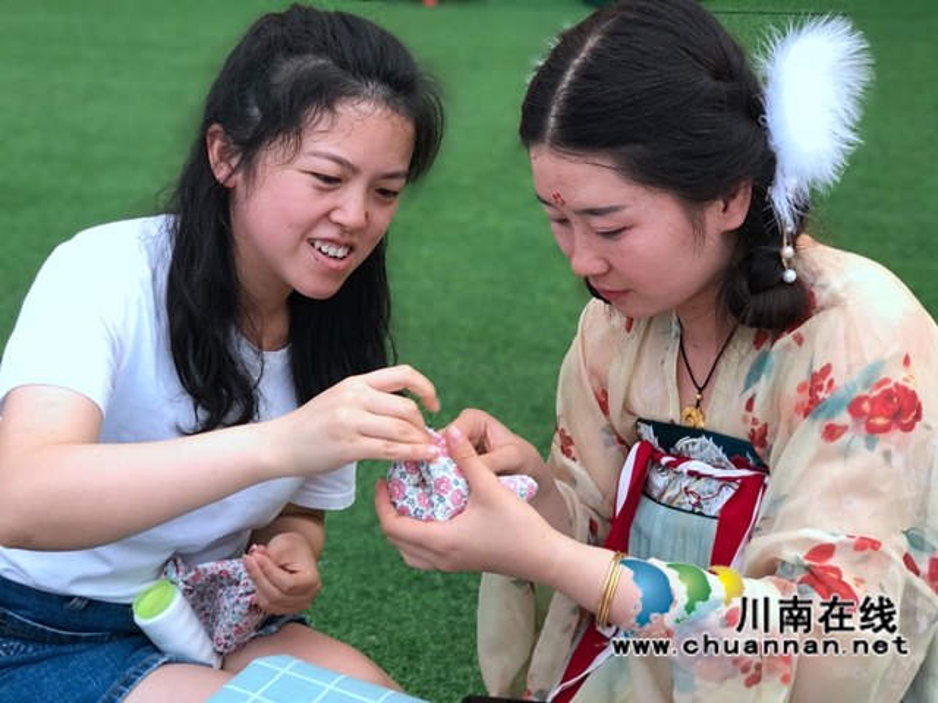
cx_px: 469
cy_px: 352
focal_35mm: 57
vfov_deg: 25.7
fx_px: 1545
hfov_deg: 33.8
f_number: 2.8
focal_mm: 6.6
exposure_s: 1/50
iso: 20
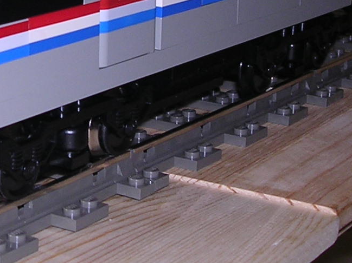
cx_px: 42
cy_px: 7
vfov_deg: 12.2
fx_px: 1220
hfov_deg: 16.2
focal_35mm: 120
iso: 100
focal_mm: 5.8
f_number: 2.8
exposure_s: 1/60.1
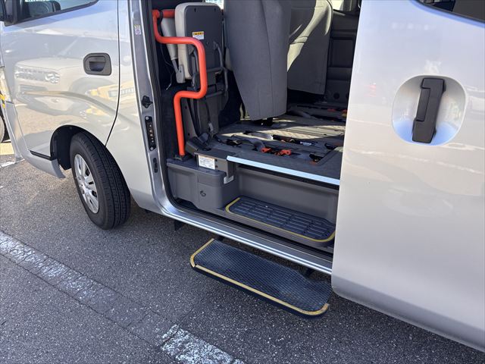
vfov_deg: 53.1
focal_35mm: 26
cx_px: 242
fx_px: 364
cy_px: 182
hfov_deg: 67.3
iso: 50
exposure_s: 1/448
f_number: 1.6
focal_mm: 5.96
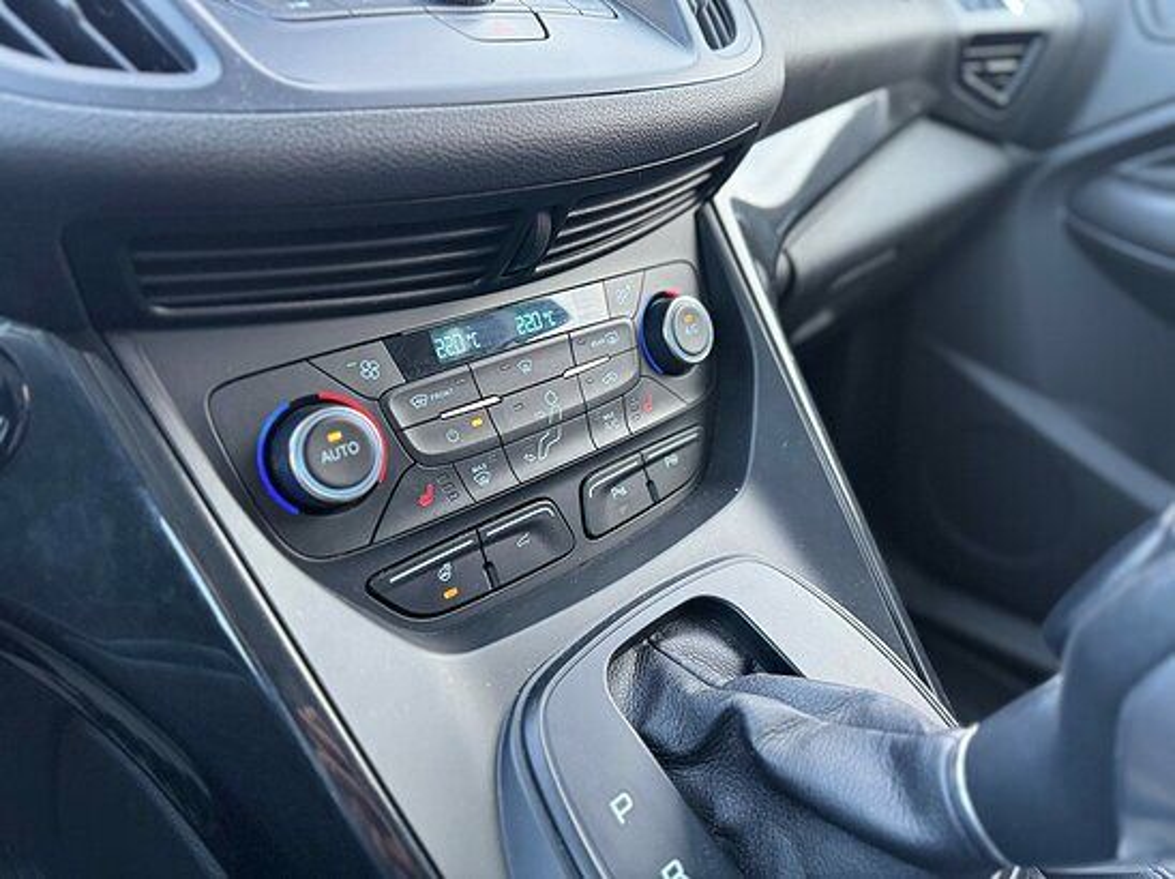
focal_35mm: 24
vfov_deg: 56.7
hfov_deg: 71.6
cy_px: 440
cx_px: 588
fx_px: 814
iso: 500
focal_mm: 6.76
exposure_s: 1/60
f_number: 1.78
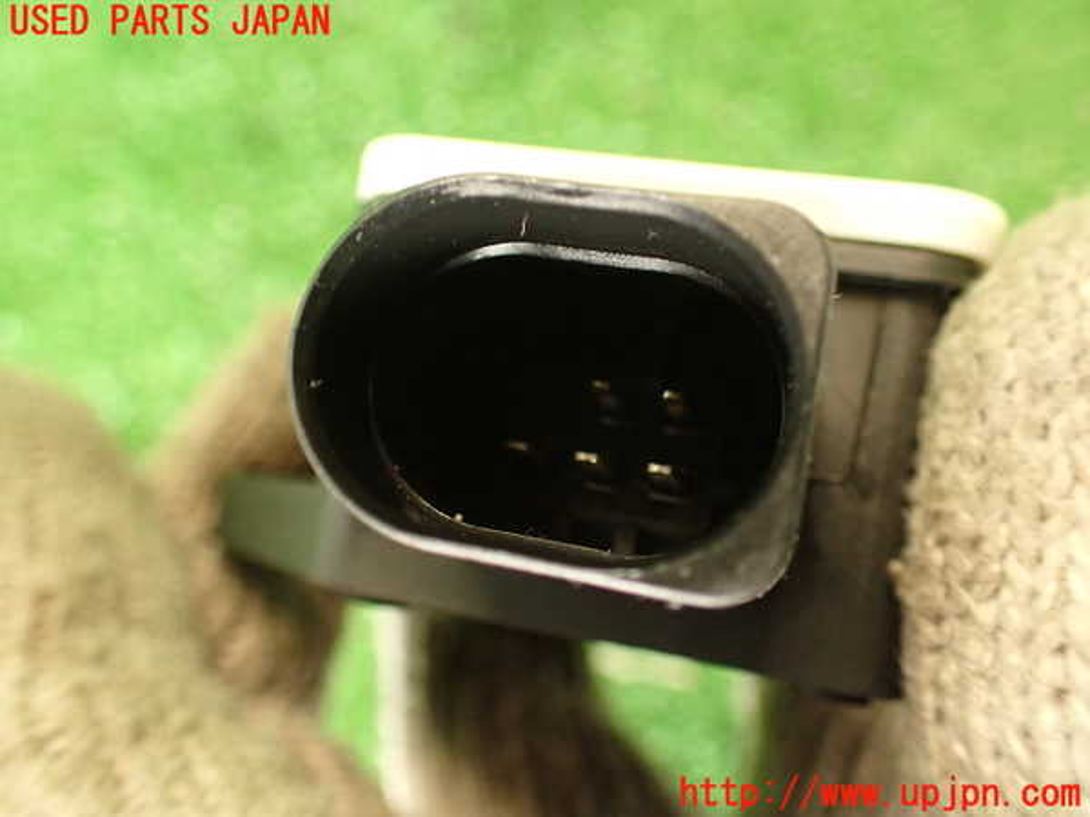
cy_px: 408
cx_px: 545
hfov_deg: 56.8
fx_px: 1008
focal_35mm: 32
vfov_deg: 44.2
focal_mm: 5.79
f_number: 2.4
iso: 640
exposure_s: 1/30
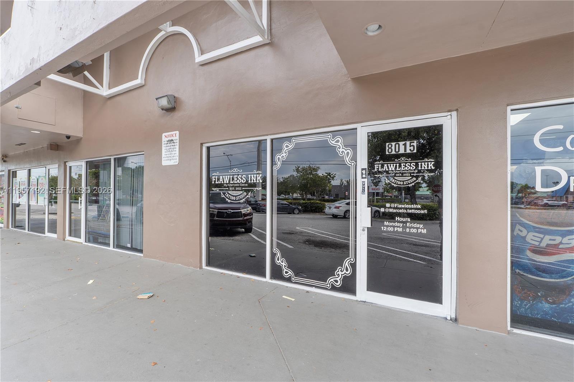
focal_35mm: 15
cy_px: 191
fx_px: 239
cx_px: 287
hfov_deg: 100.4
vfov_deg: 77.3
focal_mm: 10
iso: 100
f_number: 11
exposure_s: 1/10
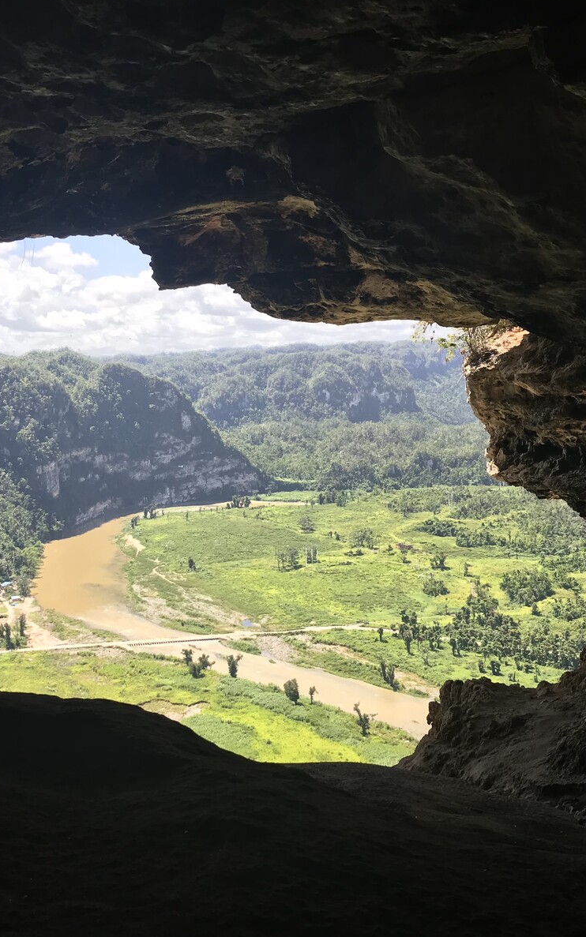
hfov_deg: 32.0
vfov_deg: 49.3
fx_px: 1022
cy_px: 468
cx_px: 271
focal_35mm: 40
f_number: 1.8
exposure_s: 1/689
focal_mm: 3.99
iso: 20
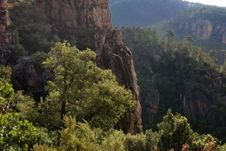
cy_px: 50
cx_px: 139
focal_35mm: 52
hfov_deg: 38.0
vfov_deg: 25.9
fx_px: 327
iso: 200
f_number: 9
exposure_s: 1/250
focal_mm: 38
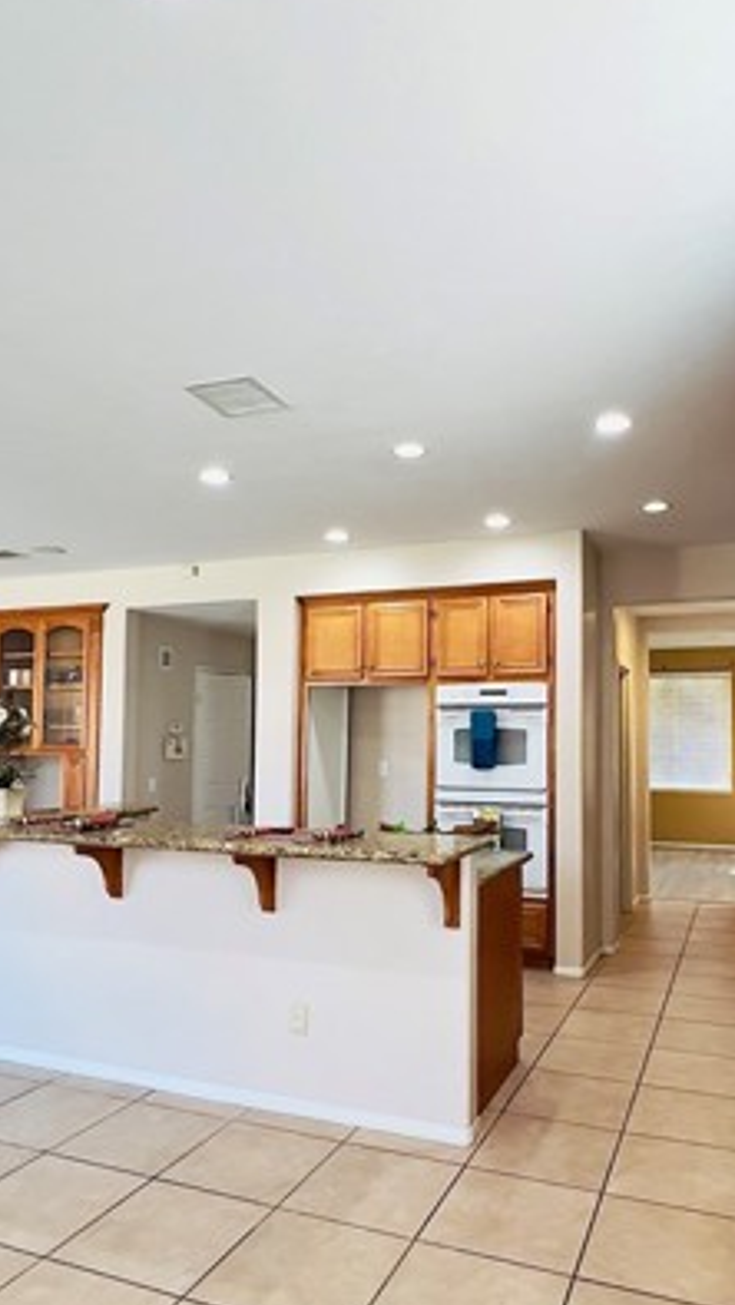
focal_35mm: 23
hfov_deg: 49.4
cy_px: 692
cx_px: 420
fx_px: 796
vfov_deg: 78.6
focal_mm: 1.57
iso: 200
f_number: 1.8
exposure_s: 1/120
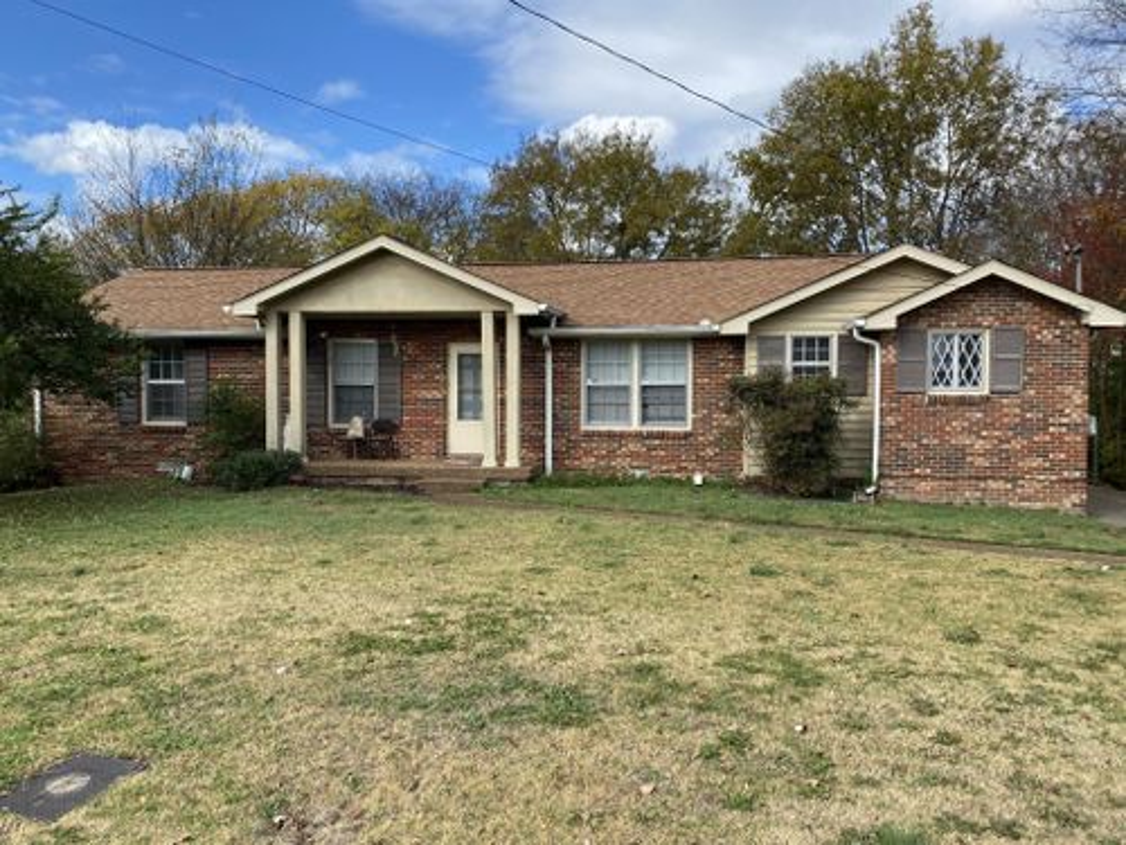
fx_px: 846
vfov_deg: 53.1
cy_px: 422
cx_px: 563
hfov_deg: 67.3
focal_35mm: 26
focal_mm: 4.25
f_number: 1.8
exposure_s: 1/1377
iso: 32
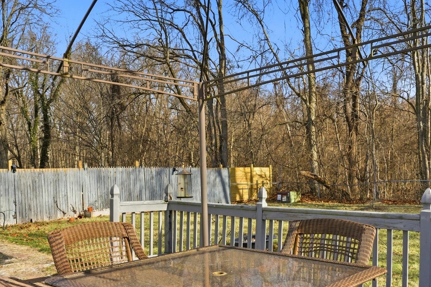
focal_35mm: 34
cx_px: 234
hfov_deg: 55.7
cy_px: 175
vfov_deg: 38.7
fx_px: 407
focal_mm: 16
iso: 400
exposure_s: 1/500
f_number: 11
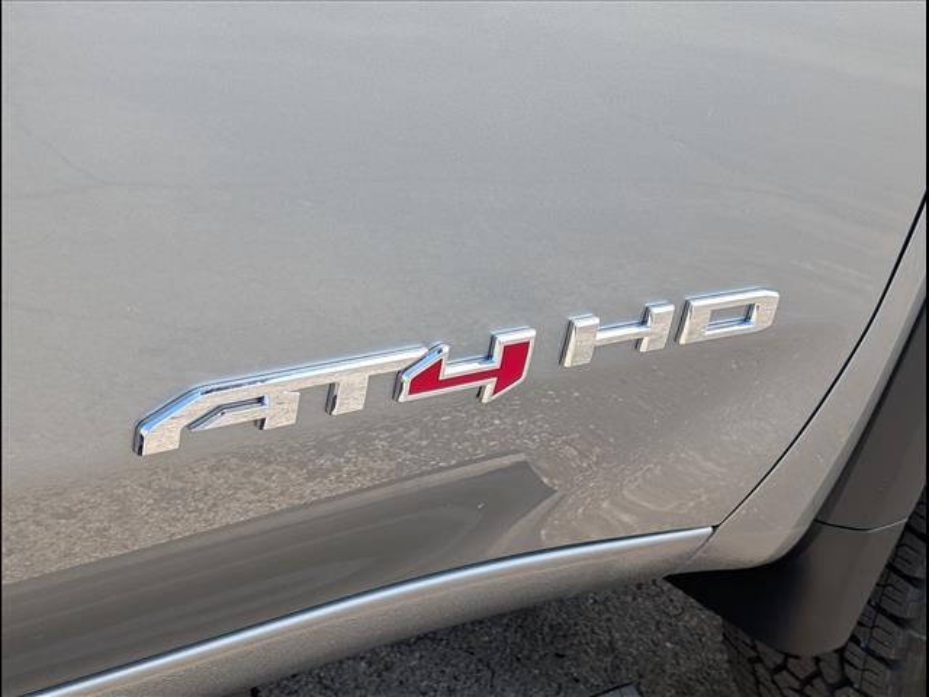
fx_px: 1315
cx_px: 464
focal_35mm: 49
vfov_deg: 29.7
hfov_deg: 38.9
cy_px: 348
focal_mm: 6.9
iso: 22
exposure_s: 1/476
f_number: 1.68
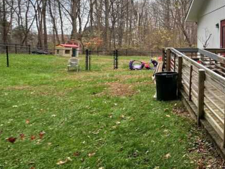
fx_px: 215
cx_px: 264
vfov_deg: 42.5
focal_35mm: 33
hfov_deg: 40.6
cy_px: 59
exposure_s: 1/99
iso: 50
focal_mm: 2.22
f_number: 2.2
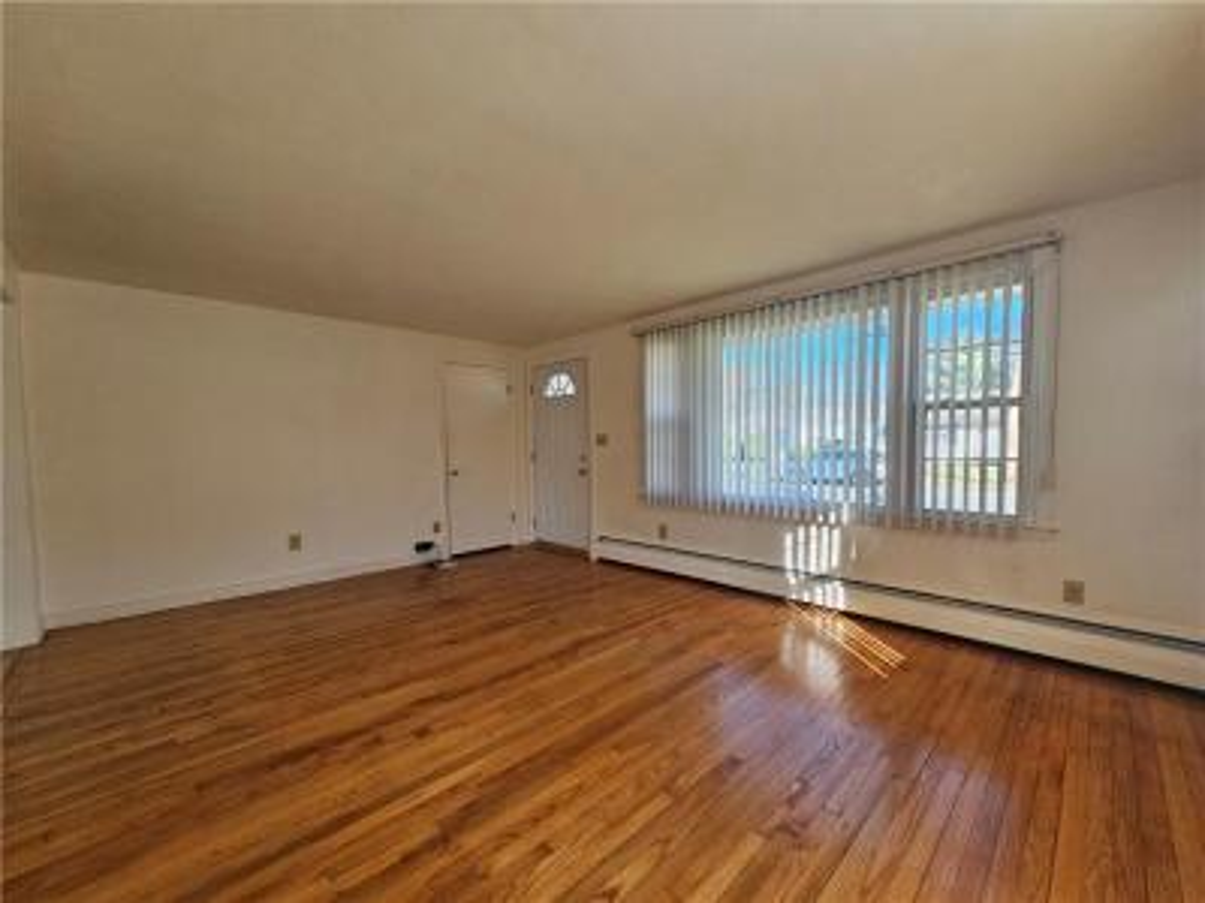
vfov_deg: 89.9
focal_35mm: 13
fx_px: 453
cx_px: 602
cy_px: 452
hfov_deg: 106.2
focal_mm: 2.2
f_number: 2.2
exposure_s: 1/359
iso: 200
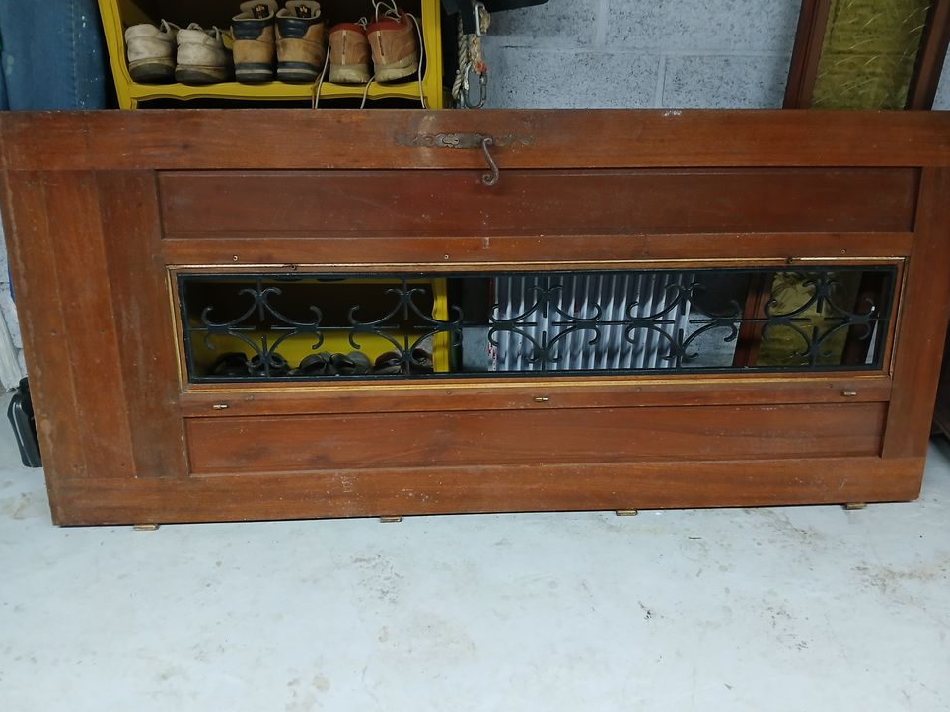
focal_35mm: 27
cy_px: 357
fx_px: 741
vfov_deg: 51.3
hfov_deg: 65.3
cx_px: 480
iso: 400
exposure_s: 1/25
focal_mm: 3.98
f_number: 1.8
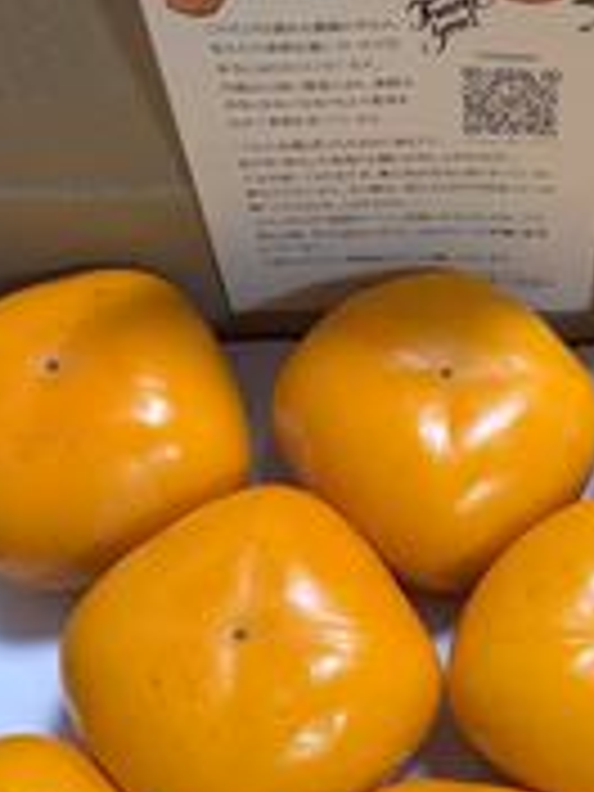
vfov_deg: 31.5
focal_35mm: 59
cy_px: 680
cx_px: 518
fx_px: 1350
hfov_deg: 24.2
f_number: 1.6
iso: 80
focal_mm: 5.96
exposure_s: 1/60
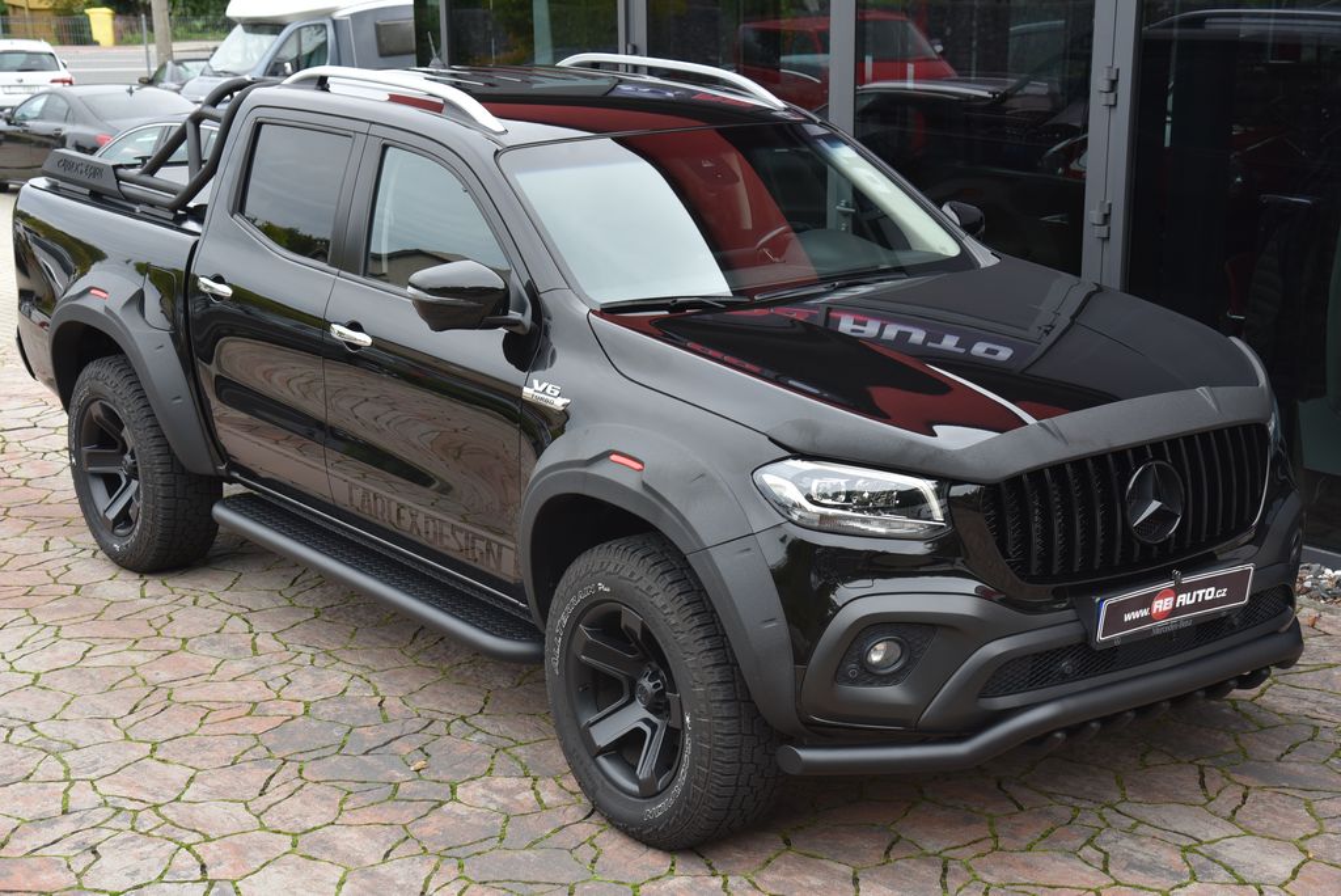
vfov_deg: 23.4
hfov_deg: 34.5
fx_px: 2162
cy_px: 448
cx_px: 670
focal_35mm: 58
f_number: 7.1
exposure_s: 1/200
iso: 500
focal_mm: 58
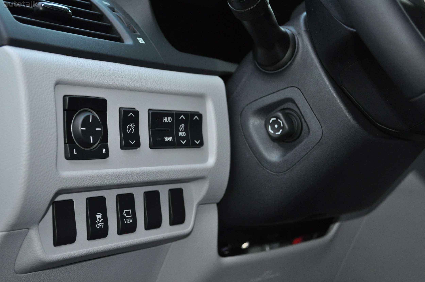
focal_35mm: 54
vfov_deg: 25.0
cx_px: 212
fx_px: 637
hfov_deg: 36.9
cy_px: 141
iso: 800
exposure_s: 1/60
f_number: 5
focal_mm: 36
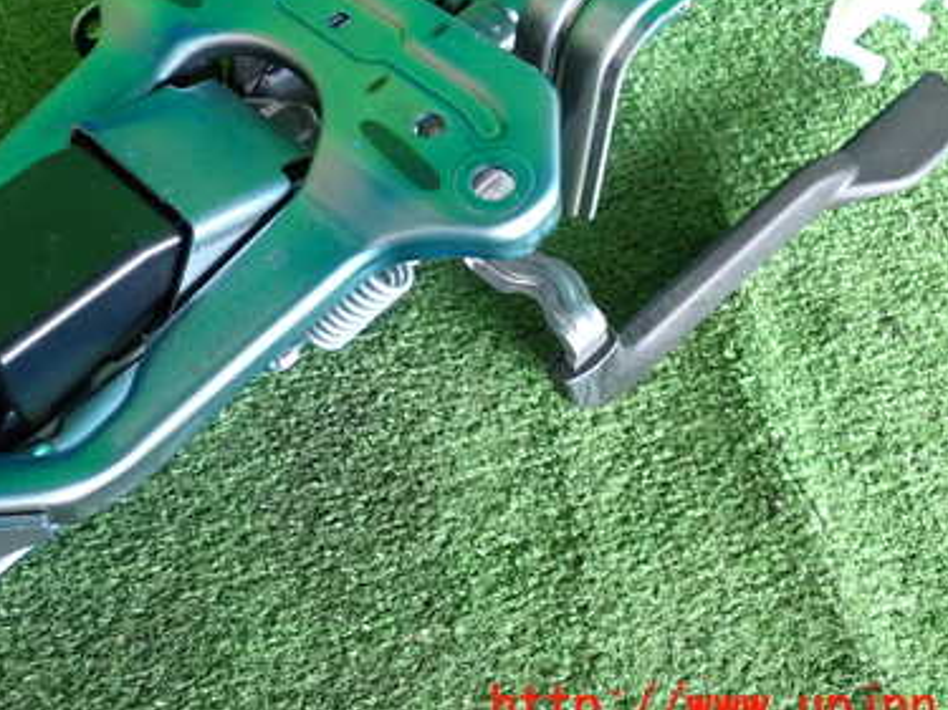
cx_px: 303
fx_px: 1314
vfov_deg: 29.7
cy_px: 172
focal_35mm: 48
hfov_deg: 39.1
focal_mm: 5.4
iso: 1000
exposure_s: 1/125
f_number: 2.3
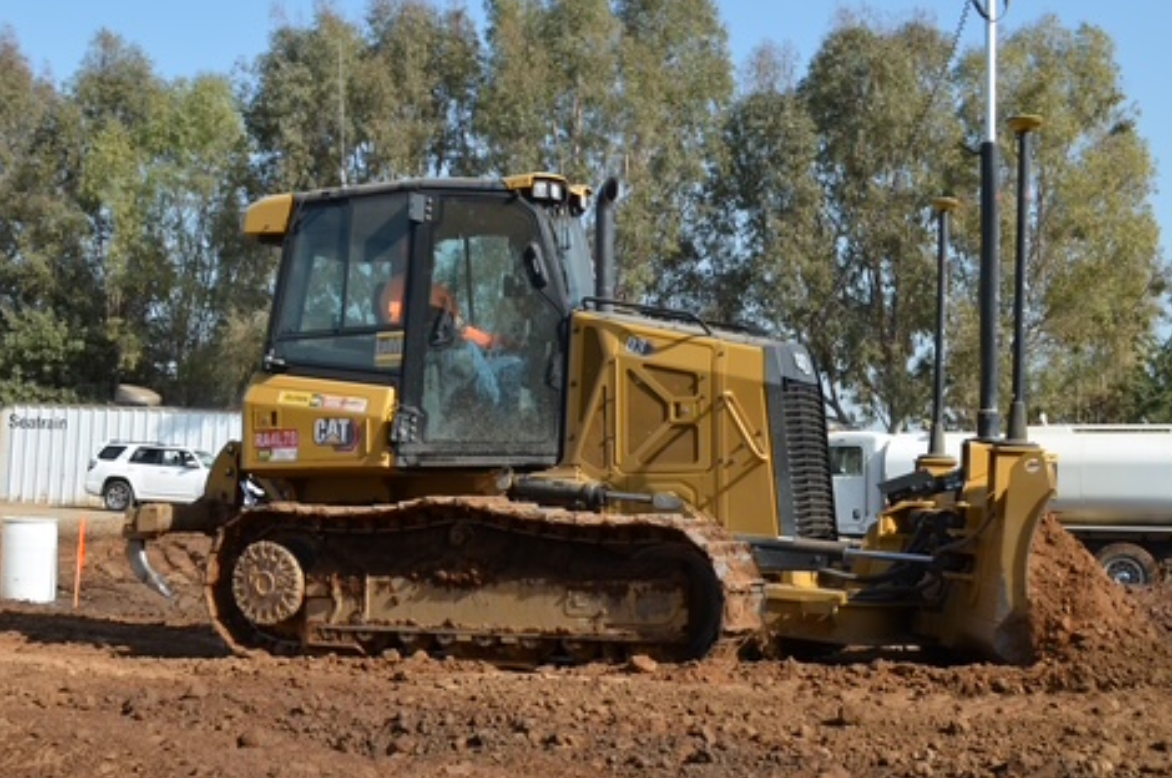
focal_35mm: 49
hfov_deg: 40.2
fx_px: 1593
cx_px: 469
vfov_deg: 27.4
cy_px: 384
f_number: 6.3
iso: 100
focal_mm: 24
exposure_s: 1/320
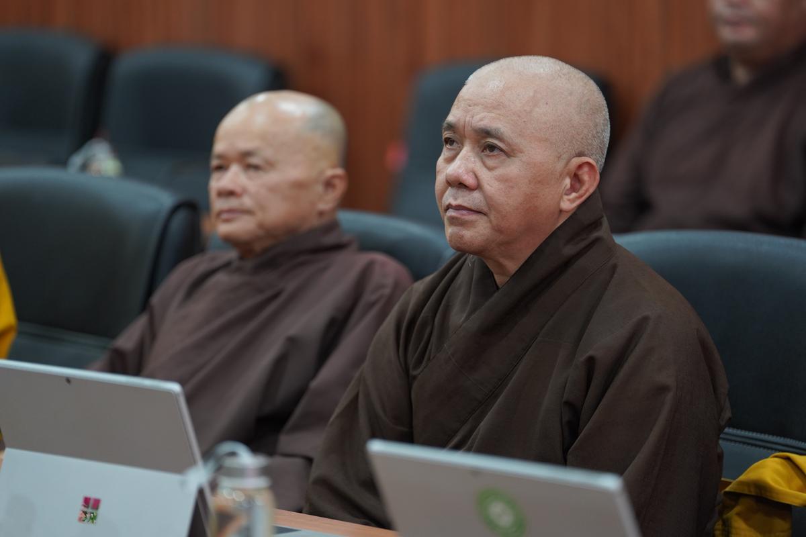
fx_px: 3761
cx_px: 403
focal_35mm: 168
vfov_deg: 8.2
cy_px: 268
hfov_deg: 12.2
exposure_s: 1/100
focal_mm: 168
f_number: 2.8
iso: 1600
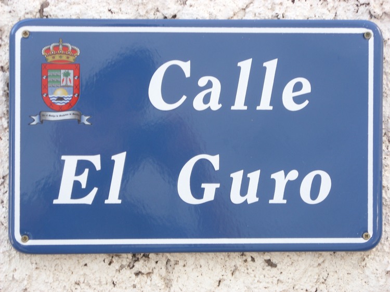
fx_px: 1104
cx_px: 195
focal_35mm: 98
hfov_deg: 20.0
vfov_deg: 15.1
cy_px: 146
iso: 50
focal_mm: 16.4
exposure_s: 1/54
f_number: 3.5
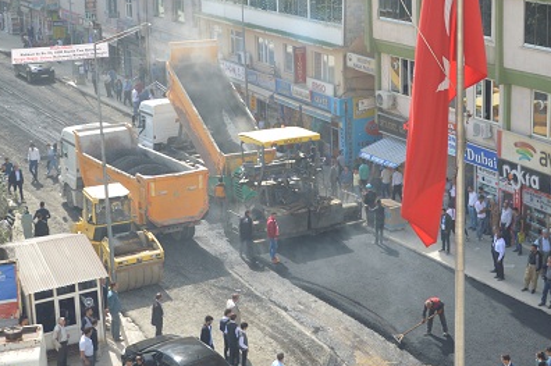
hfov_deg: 30.5
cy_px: 113
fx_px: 1009
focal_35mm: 66
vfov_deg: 20.5
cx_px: 313
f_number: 4
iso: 100
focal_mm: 26
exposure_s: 1/125
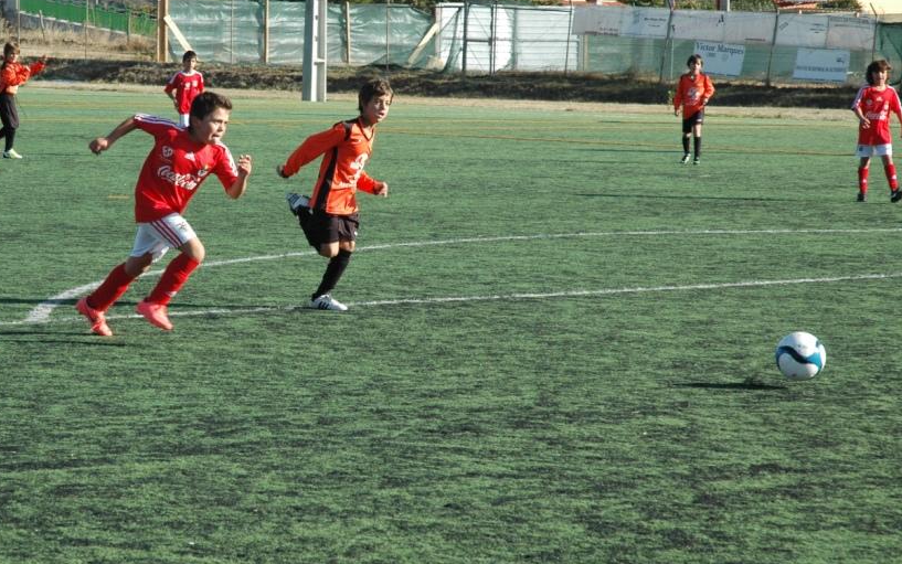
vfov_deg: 9.8
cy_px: 252
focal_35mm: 134
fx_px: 3295
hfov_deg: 15.6
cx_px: 338
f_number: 10
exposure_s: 1/400
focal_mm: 70
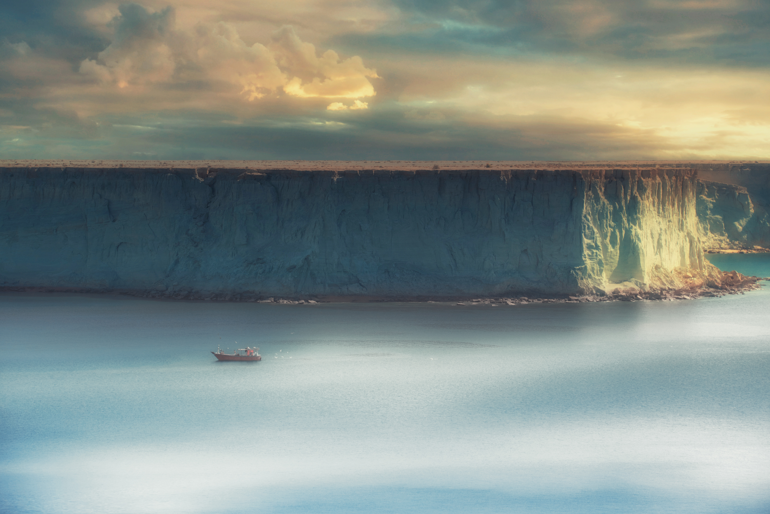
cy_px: 257
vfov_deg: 9.2
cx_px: 385
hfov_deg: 13.7
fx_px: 3209
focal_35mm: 150
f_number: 8
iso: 640
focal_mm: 150
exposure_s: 1/3200
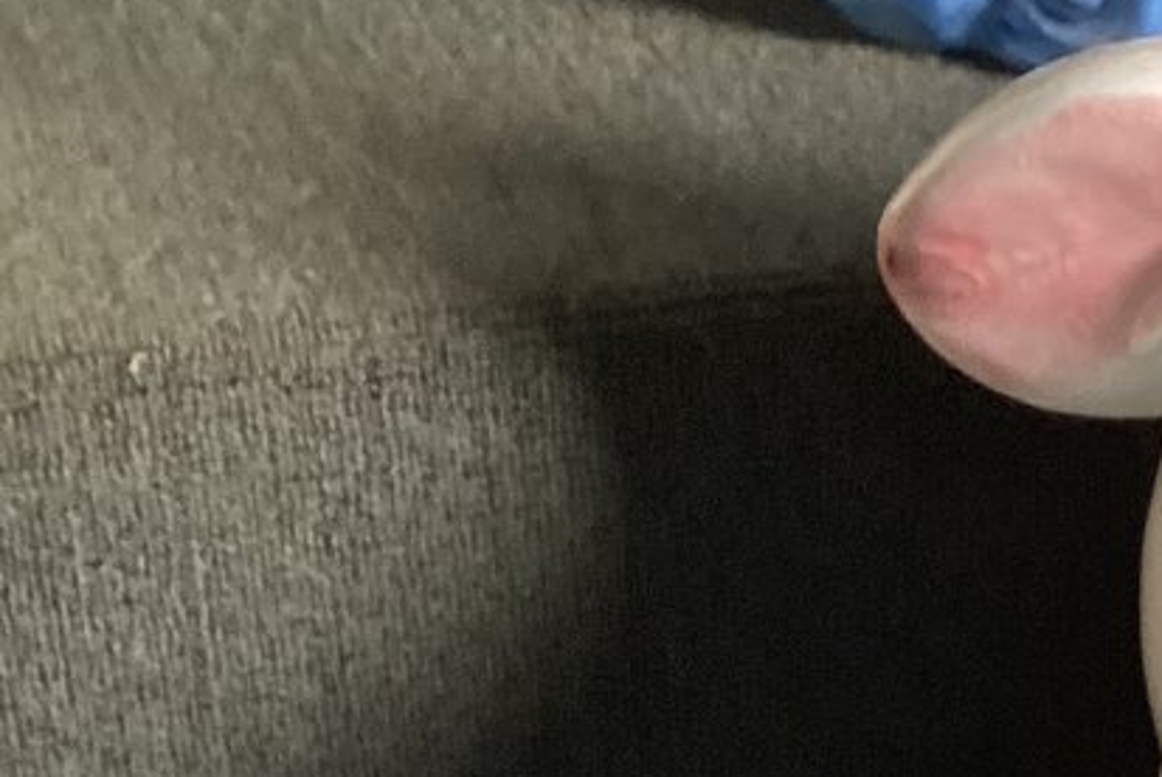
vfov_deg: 11.4
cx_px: 1431
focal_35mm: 118
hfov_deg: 16.5
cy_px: 992
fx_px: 3811
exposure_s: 1/60
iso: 160
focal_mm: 3.3
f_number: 2.4
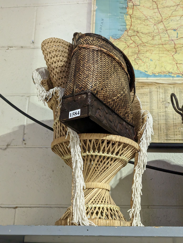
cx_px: 92
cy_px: 122
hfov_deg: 30.3
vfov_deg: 39.6
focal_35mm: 48
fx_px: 337
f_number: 1.85
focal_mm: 6.81
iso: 1284
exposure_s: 1/76.1
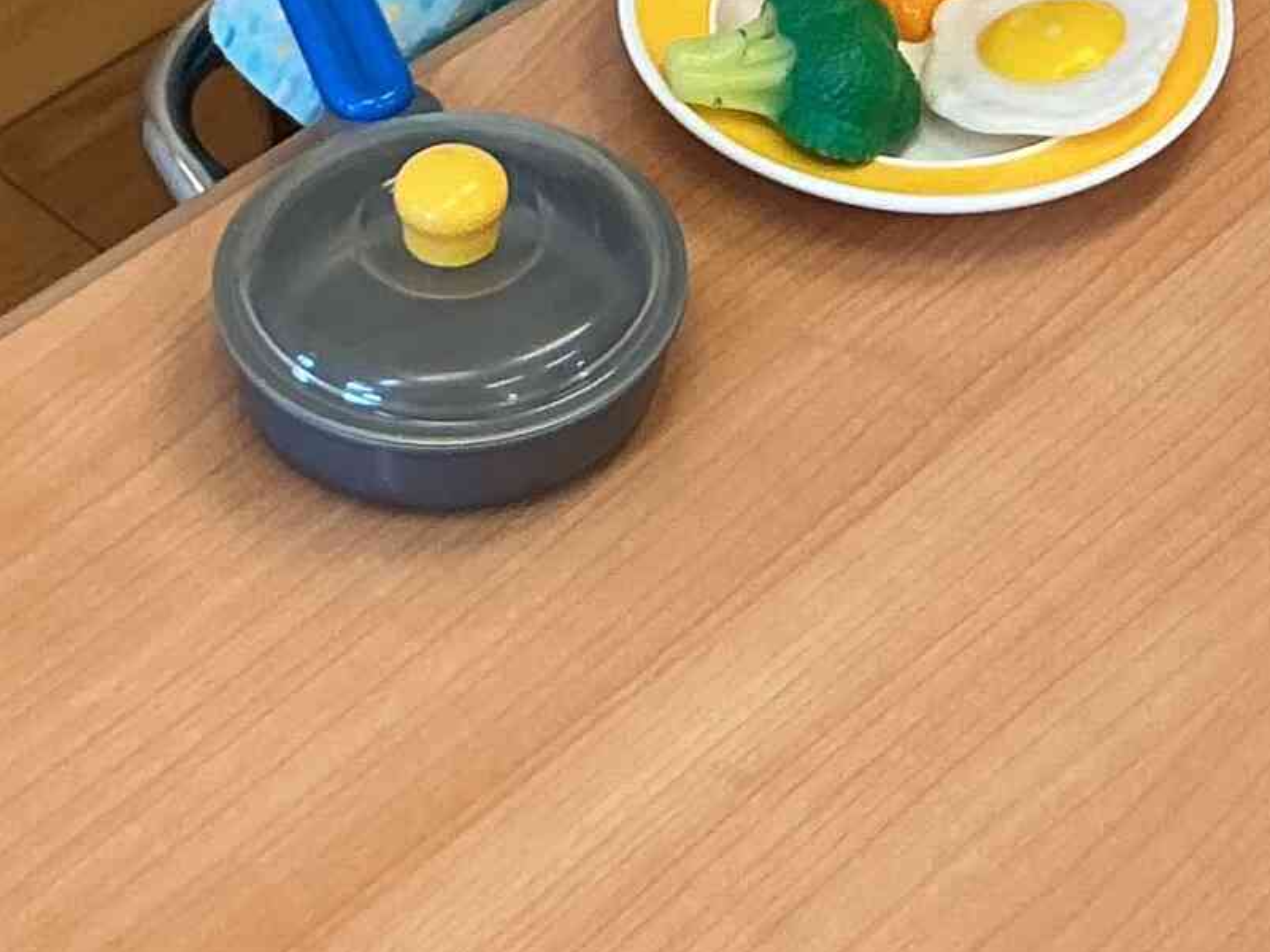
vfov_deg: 11.6
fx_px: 4293
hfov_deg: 16.8
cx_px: 832
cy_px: -801
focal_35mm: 117
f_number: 1.8
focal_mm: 3
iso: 40
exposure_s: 1/60
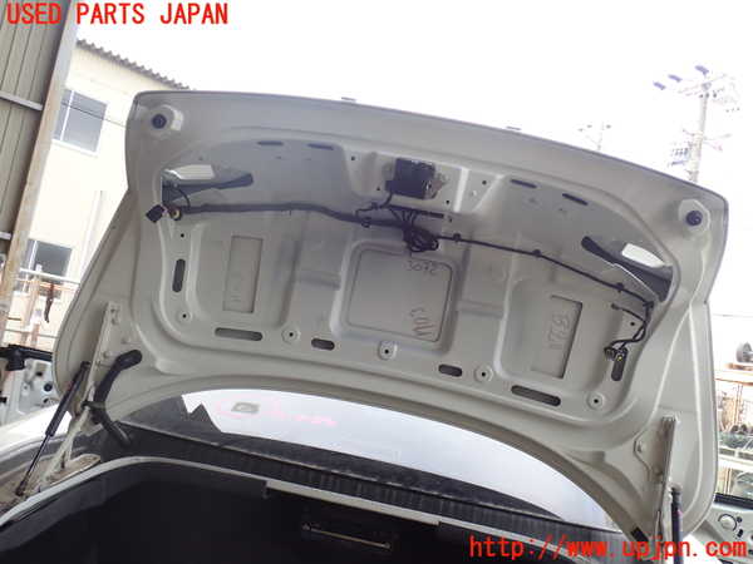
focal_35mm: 30
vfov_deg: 46.8
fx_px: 653
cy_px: 282
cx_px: 376
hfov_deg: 60.0
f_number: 3.2
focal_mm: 5.4
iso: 100
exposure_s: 1/200
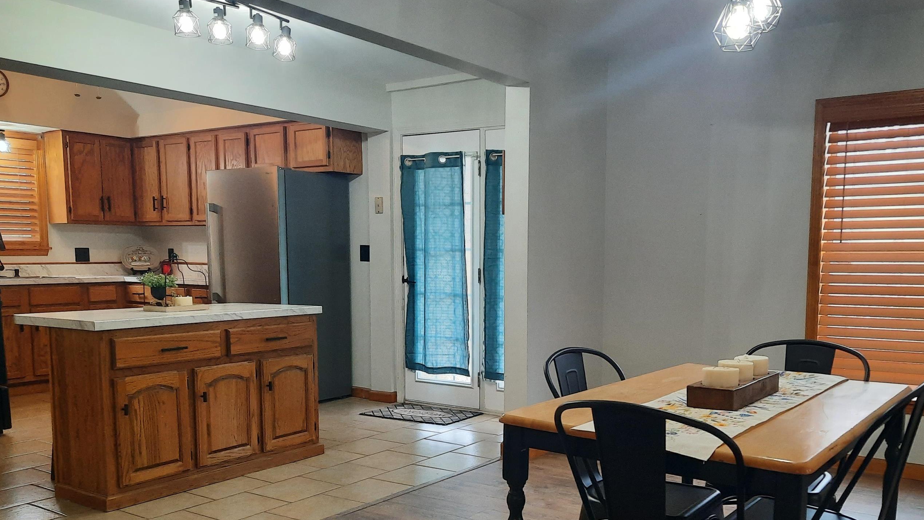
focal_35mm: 33
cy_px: 347
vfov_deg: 35.3
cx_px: 513
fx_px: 809
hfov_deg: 59.3
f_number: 2
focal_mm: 4.6
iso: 250
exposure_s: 1/60
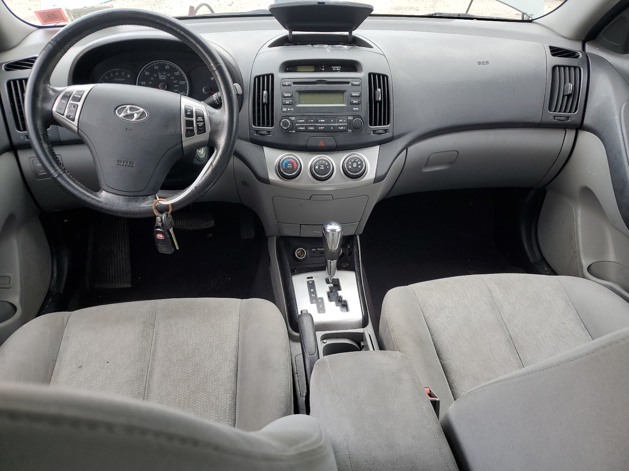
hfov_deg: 67.3
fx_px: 472
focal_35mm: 26
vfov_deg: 53.1
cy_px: 236
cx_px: 314
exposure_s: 1/120
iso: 53
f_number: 1.5
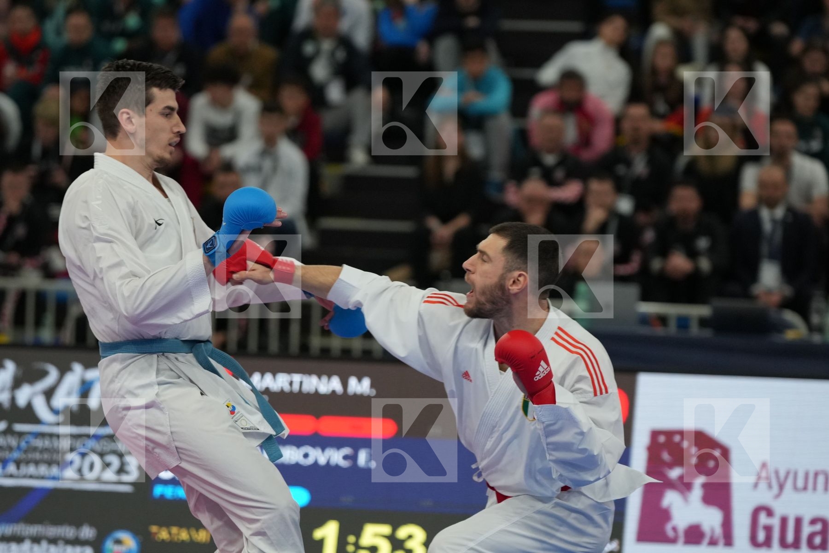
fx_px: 5135
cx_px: 414
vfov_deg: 6.2
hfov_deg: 9.2
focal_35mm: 223
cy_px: 276
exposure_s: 1/1000
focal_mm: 149
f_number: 2.8
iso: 1600
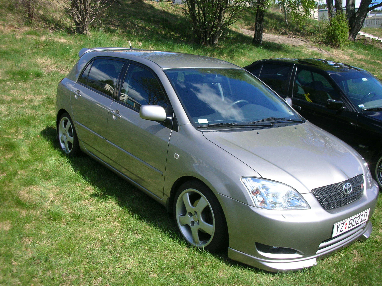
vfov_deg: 38.7
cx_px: 196
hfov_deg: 50.1
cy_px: 147
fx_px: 408
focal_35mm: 37
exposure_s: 1/57.3
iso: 50
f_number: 8.5
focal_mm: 5.8
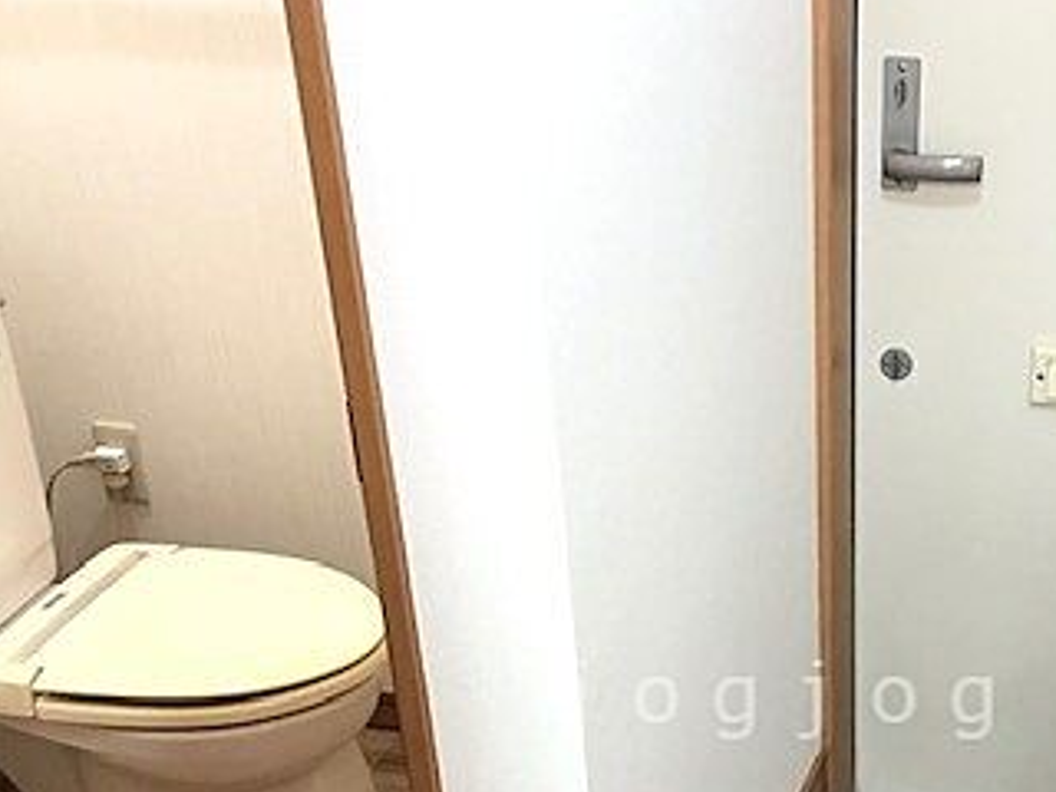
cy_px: 700
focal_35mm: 56
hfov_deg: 33.7
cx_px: 785
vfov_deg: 25.4
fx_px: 1708
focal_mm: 3.99
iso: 80
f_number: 1.8
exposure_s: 1/17
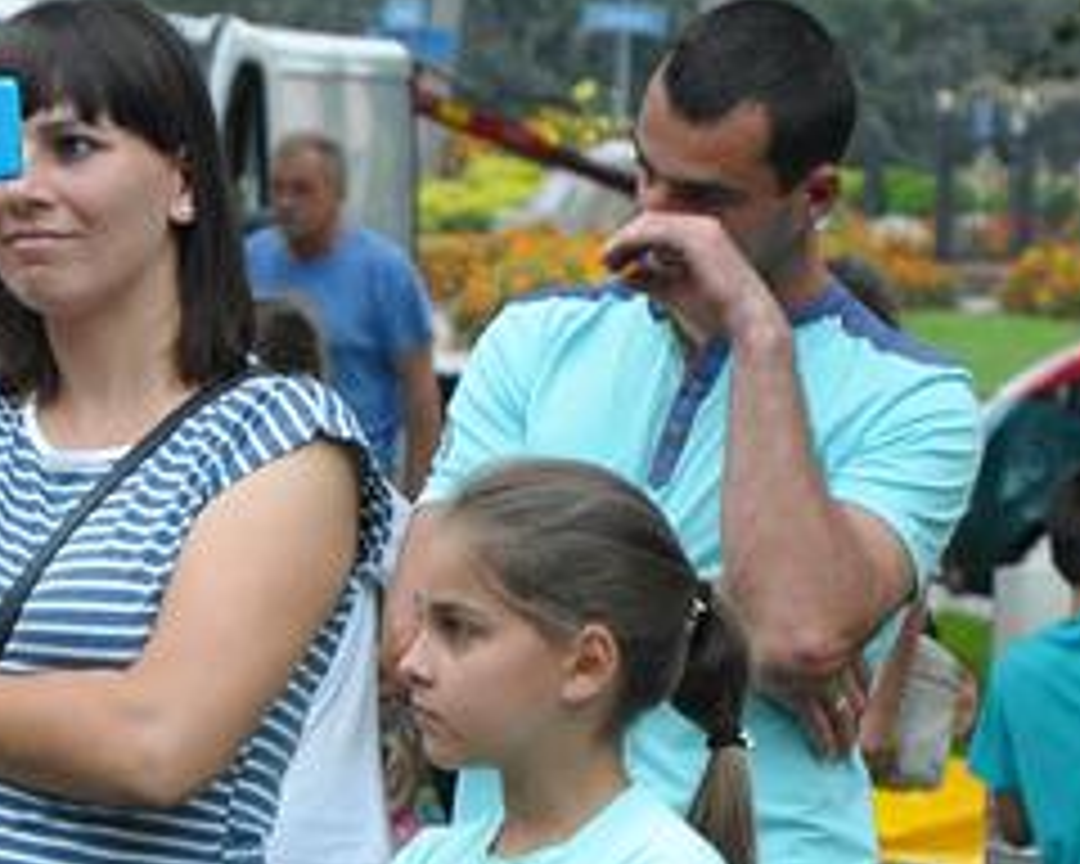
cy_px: 781
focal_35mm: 348
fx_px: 11123
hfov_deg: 5.6
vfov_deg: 4.4
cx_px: 256
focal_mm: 70
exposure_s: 1/125
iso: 1600
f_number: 4.5
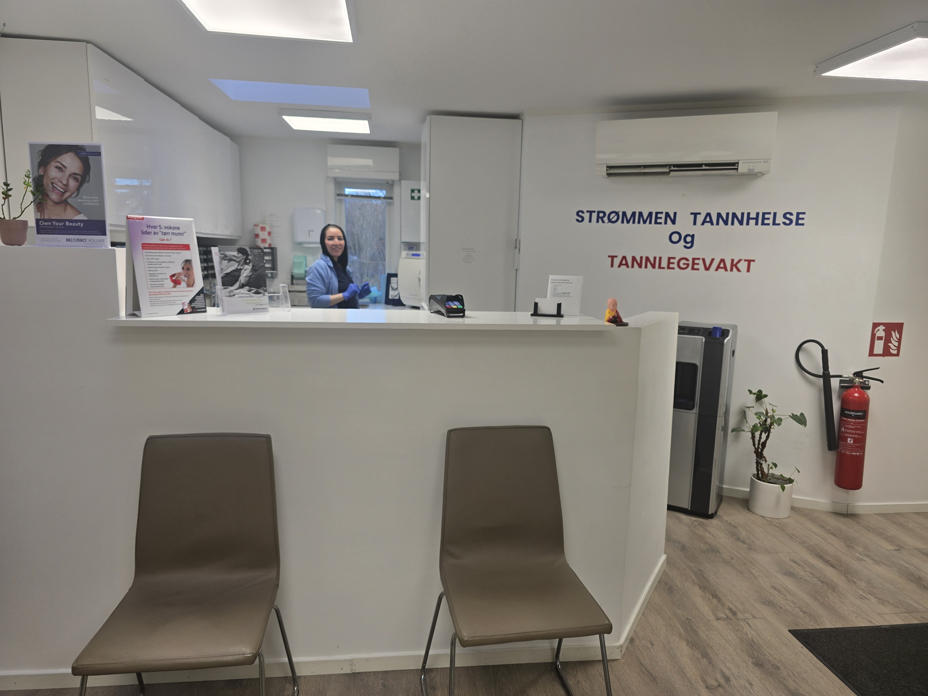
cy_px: 348
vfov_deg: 58.9
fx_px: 617
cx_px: 464
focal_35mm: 23
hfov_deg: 73.9
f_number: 1.7
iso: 32
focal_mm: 6.3
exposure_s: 1/100
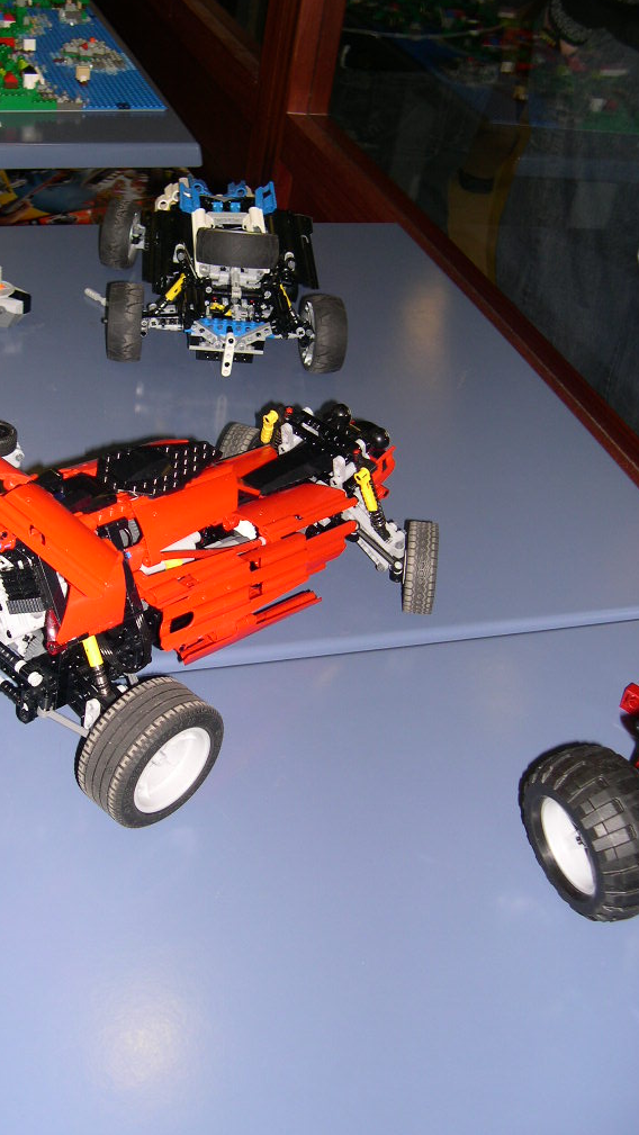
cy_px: 561
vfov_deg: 48.3
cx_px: 214
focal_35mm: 42
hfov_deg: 28.2
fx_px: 1264
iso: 100
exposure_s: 1/60
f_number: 2.8
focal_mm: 8
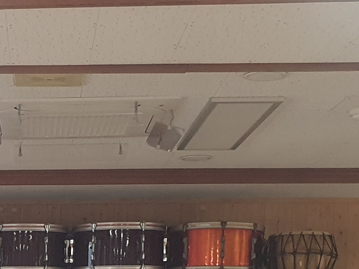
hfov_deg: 17.4
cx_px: -90
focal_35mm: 107
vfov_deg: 12.9
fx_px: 1110
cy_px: 436
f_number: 2.4
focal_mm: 4.3
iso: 200
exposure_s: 1/120
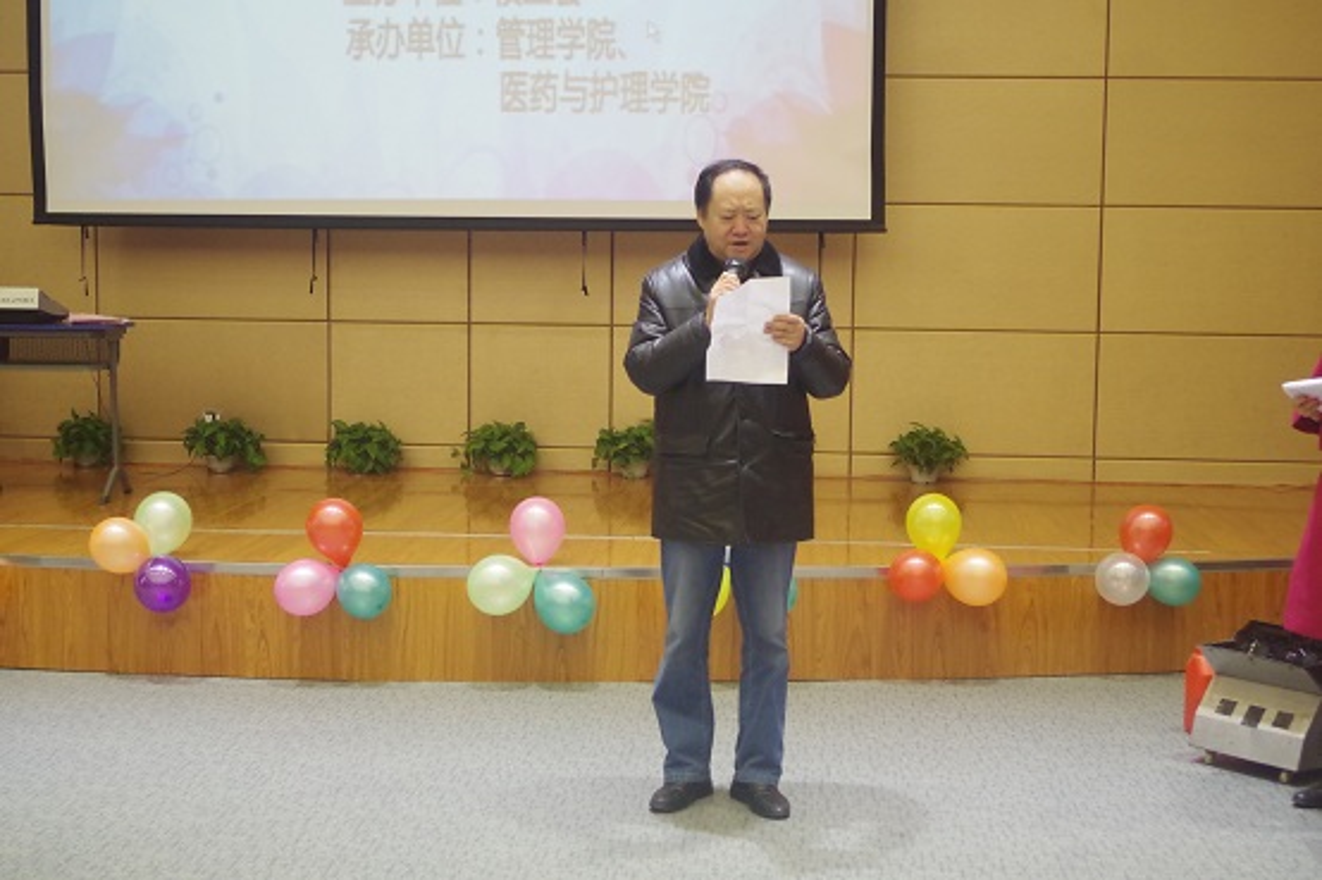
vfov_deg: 26.0
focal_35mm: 52
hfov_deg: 38.2
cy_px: 440
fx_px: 1909
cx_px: 661
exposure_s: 1/60
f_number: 4.5
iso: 1600
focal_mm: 35
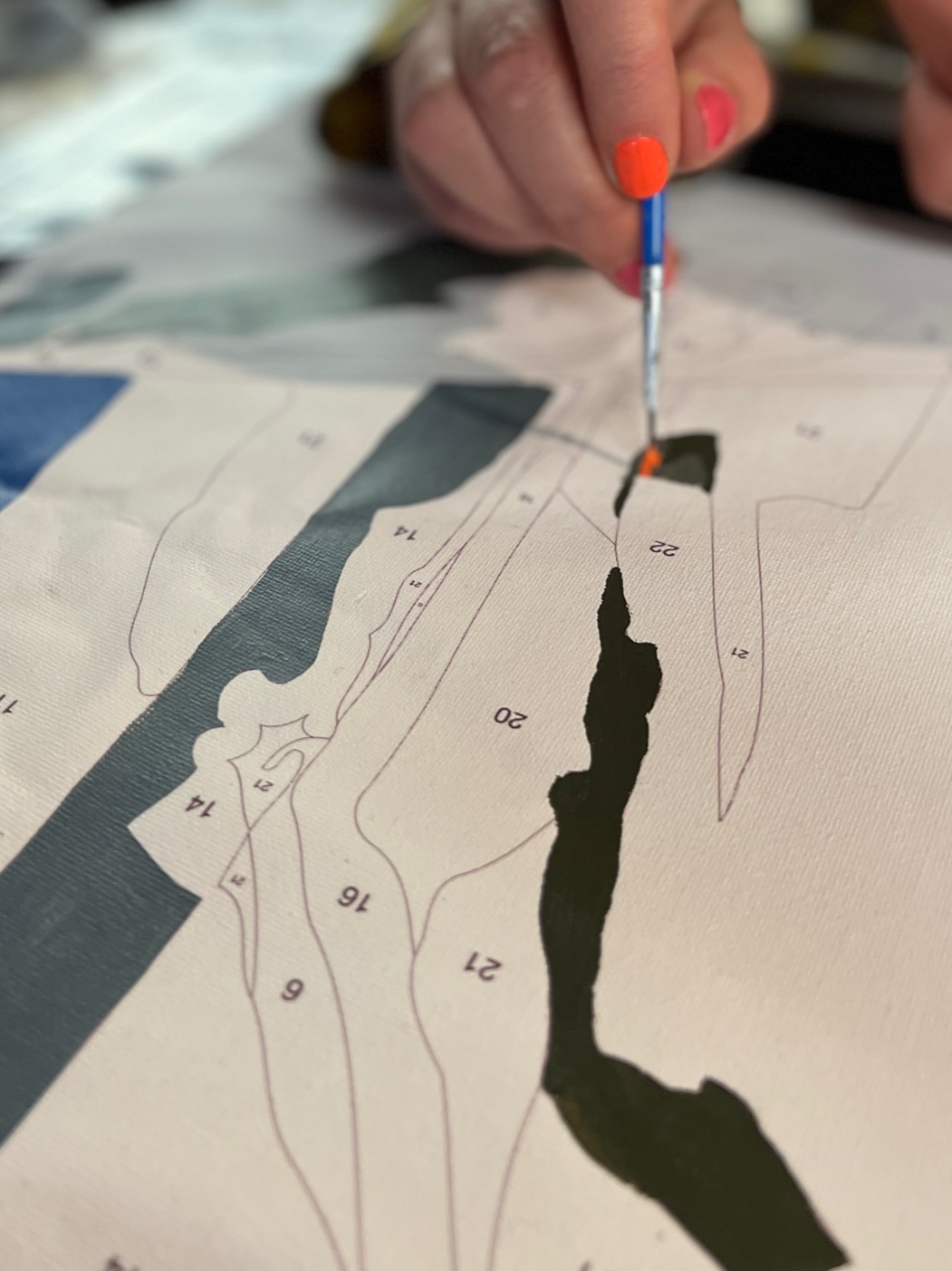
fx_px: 1394
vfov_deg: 47.8
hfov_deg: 37.7
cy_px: 384
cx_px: 465
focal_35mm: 38
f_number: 1.6
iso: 160
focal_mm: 5.1
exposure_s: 1/50
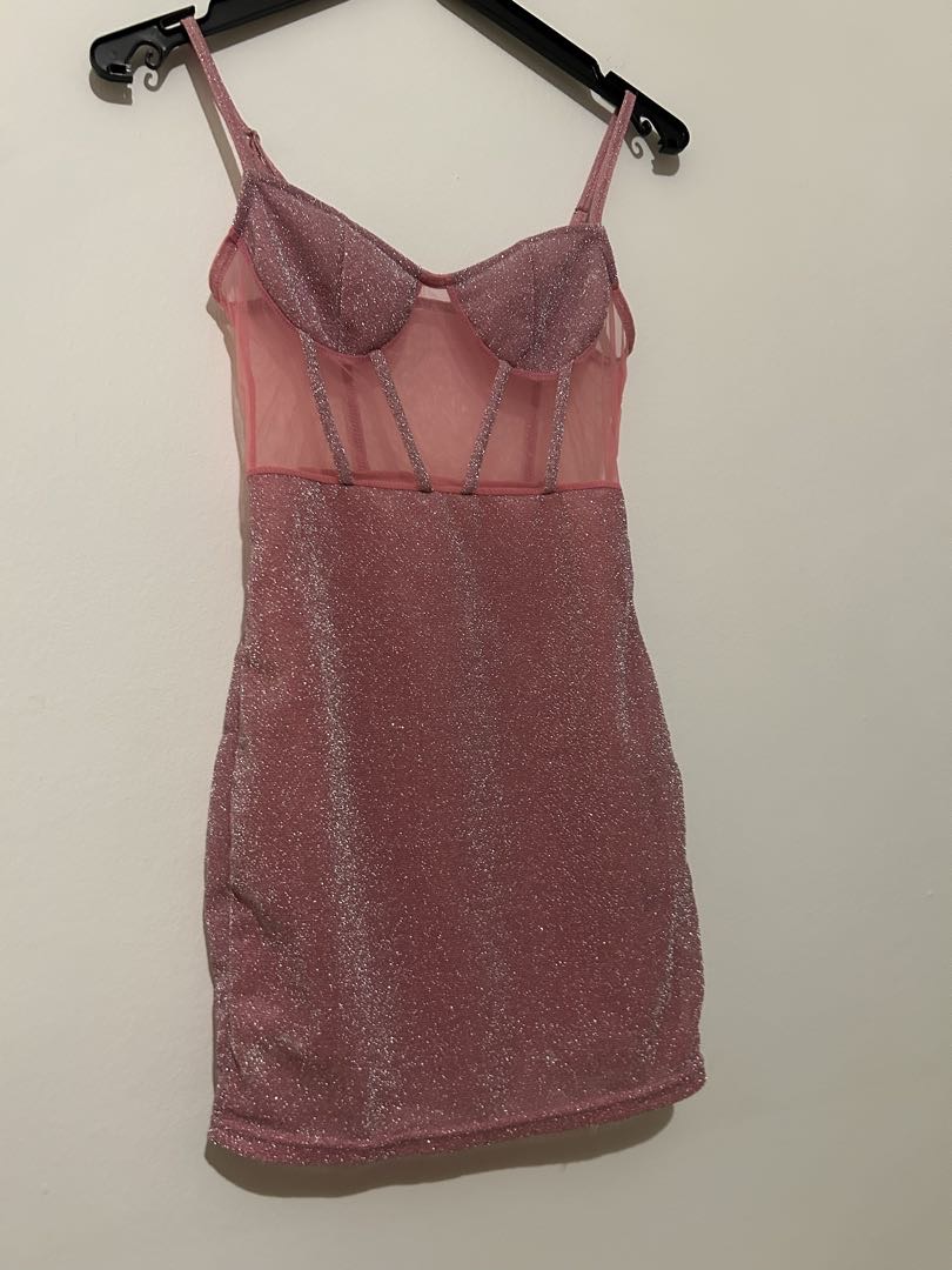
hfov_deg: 53.1
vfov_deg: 67.3
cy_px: 635
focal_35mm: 26
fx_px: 953
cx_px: 476
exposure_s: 1/50
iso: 320
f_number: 1.5
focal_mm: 5.7
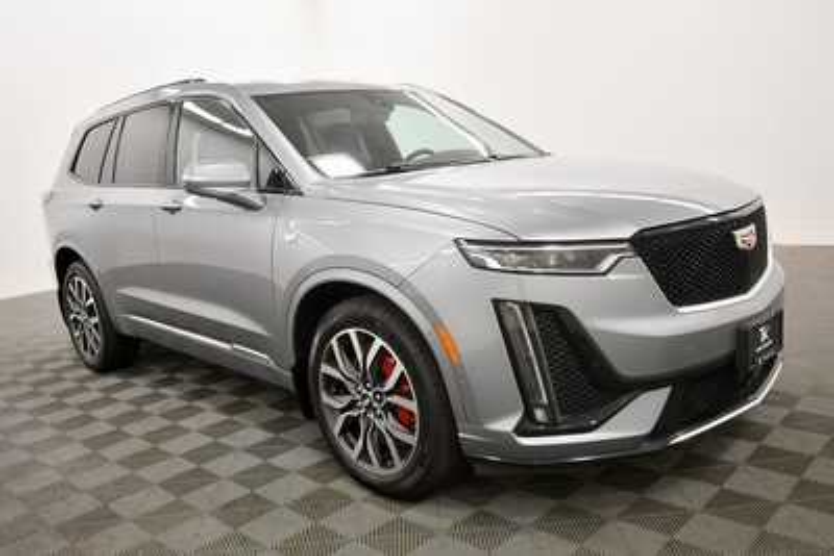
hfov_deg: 61.9
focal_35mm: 30
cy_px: 278
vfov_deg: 43.6
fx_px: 695
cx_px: 417
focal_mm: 20
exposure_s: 1/125
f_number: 5.6
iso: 1100
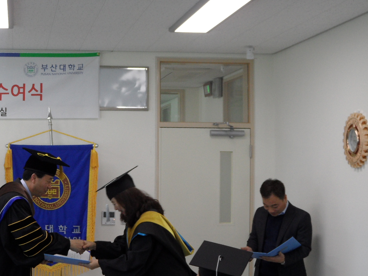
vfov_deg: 21.6
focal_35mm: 68
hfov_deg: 27.8
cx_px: 62
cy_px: 152
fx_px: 723
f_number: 3.6
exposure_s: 1/45
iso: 100
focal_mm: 6.5
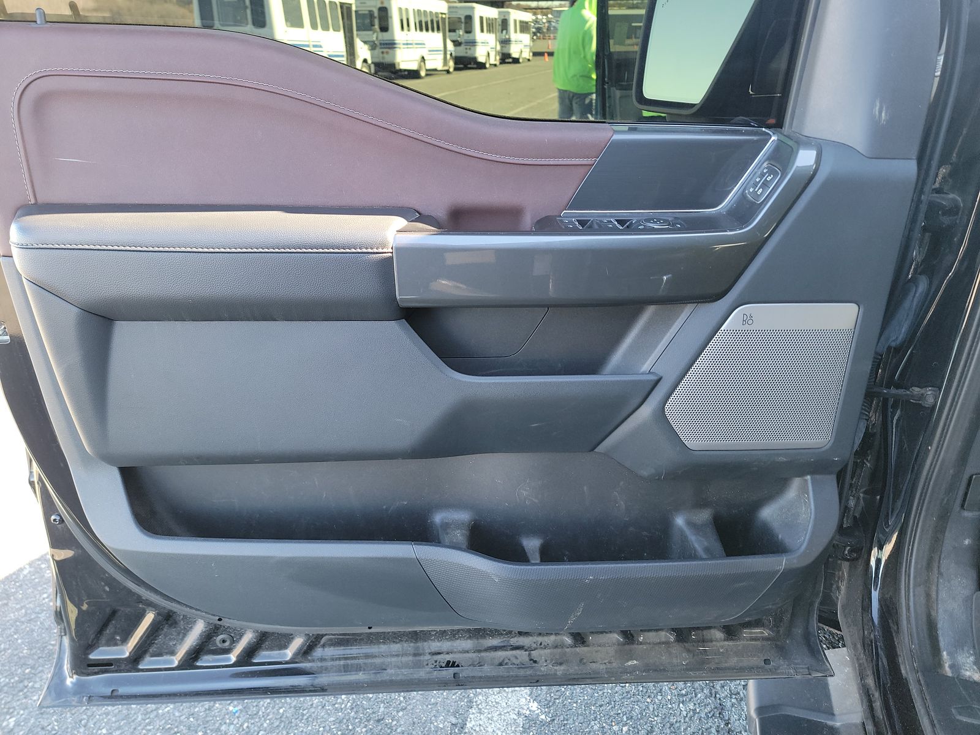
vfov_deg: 56.8
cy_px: 368
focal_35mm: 24
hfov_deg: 71.6
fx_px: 679
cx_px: 490
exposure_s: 1/59
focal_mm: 6.7
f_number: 1.8
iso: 140
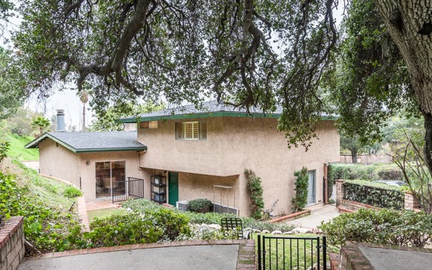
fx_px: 353
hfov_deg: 62.9
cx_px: 226
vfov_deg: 41.8
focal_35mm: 30
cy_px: 136
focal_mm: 27
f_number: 5.6
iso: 100
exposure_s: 1/100
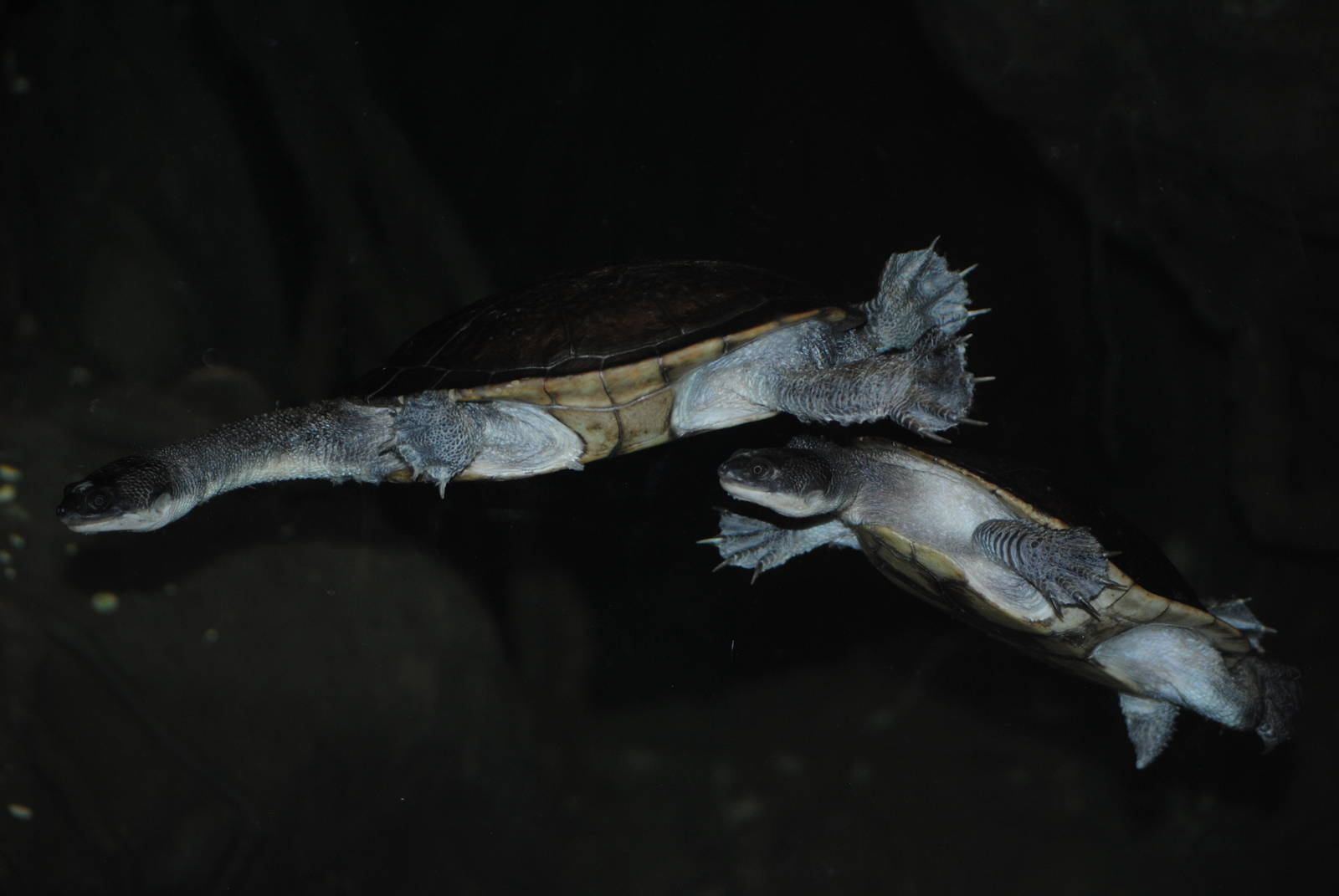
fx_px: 3463
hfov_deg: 21.9
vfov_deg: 14.7
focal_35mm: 93
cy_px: 448
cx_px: 670
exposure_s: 1/60
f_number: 4.2
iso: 200
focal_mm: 62
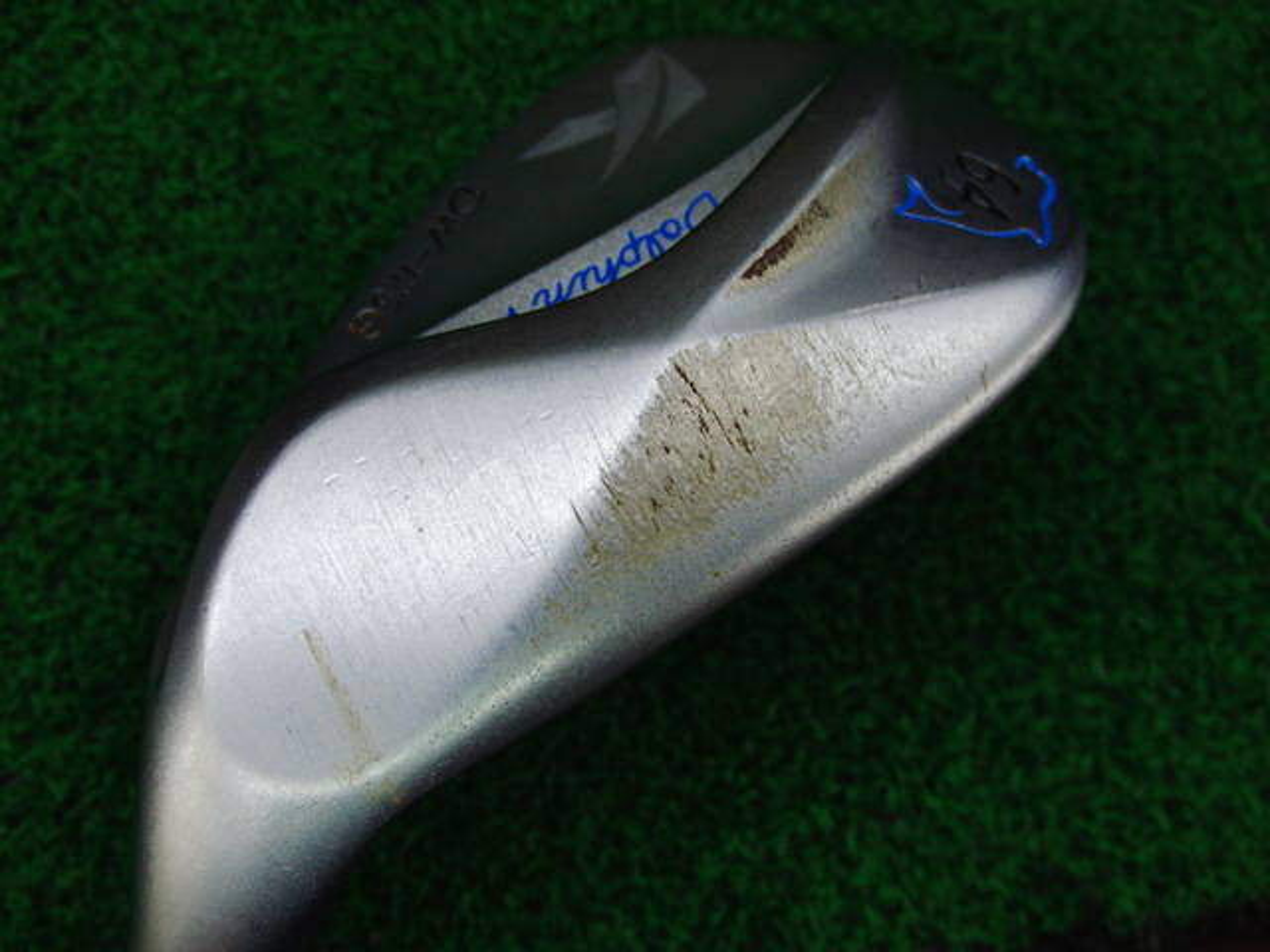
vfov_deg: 38.7
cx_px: 635
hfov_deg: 50.1
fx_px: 1357
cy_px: 476
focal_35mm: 37
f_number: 3.6
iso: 160
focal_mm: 6.42
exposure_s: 1/80
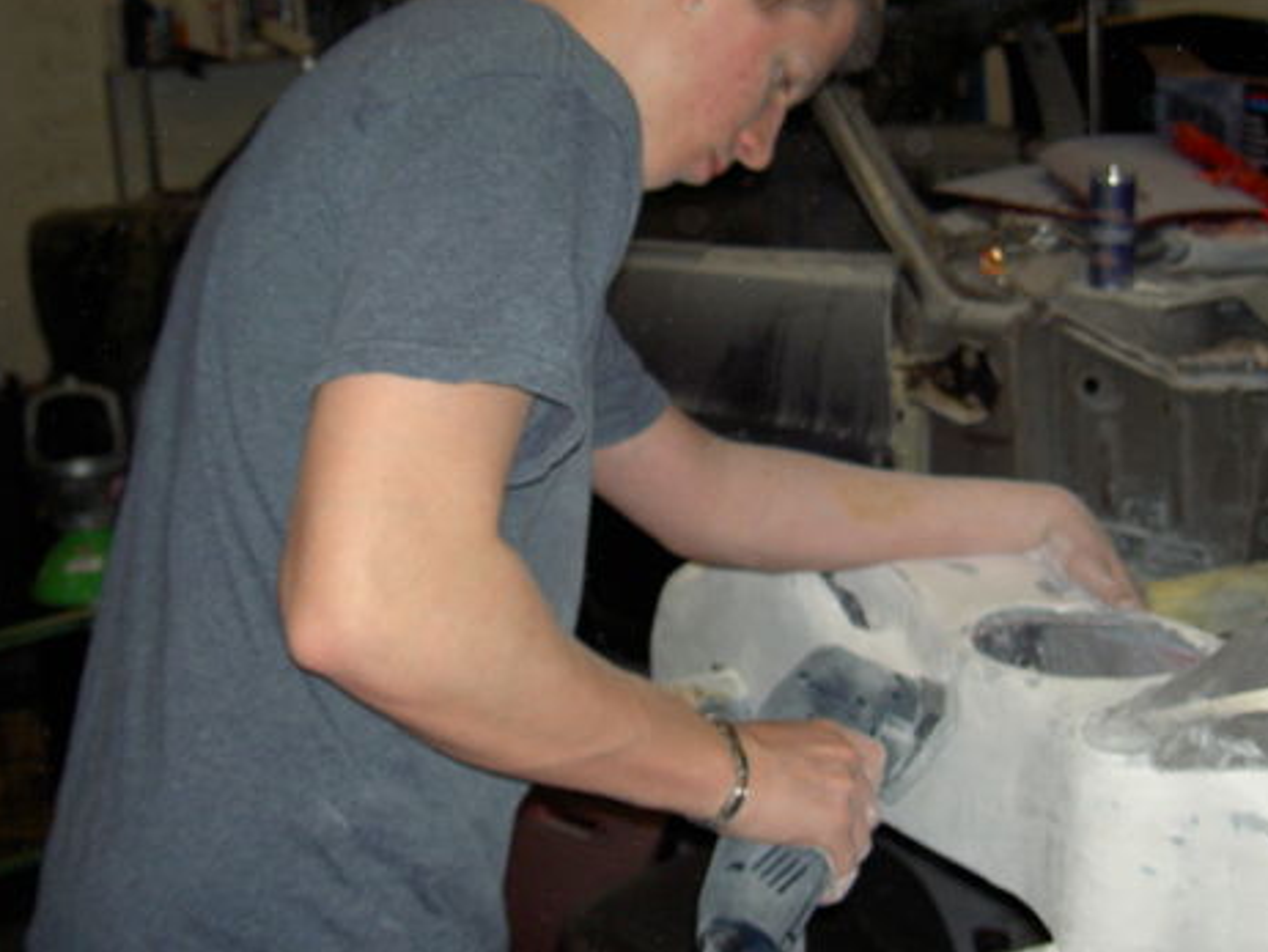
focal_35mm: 54
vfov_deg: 27.0
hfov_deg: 35.5
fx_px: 1979
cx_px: 672
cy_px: 428
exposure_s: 1/125
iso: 100
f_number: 2.8
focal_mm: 8
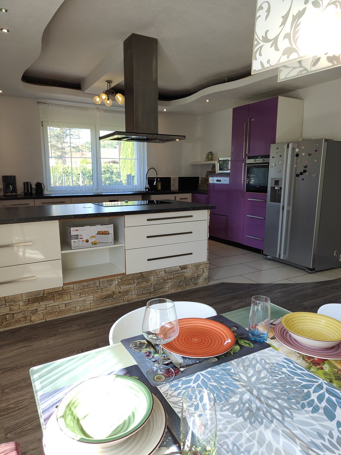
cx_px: 170
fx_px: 341
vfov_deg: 67.3
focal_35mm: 26
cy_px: 228
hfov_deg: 53.1
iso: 50
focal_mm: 5.59
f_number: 1.8
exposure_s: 1/105
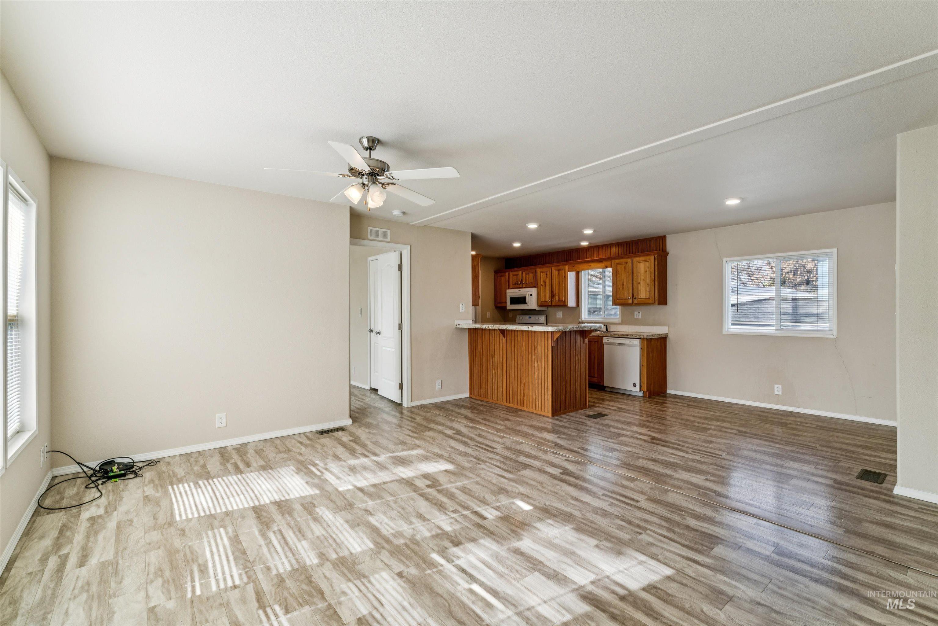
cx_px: 469
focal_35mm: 16
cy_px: 313
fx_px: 417
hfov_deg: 96.7
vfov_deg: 73.7
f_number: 13
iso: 400
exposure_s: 1/40
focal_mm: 16
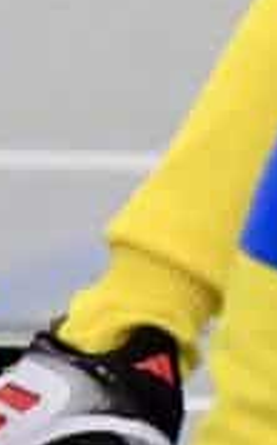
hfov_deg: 0.6
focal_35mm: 2165
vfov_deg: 1.0
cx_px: 529
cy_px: -824
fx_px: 26193
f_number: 2.8
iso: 8000
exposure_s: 1/1250
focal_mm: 185
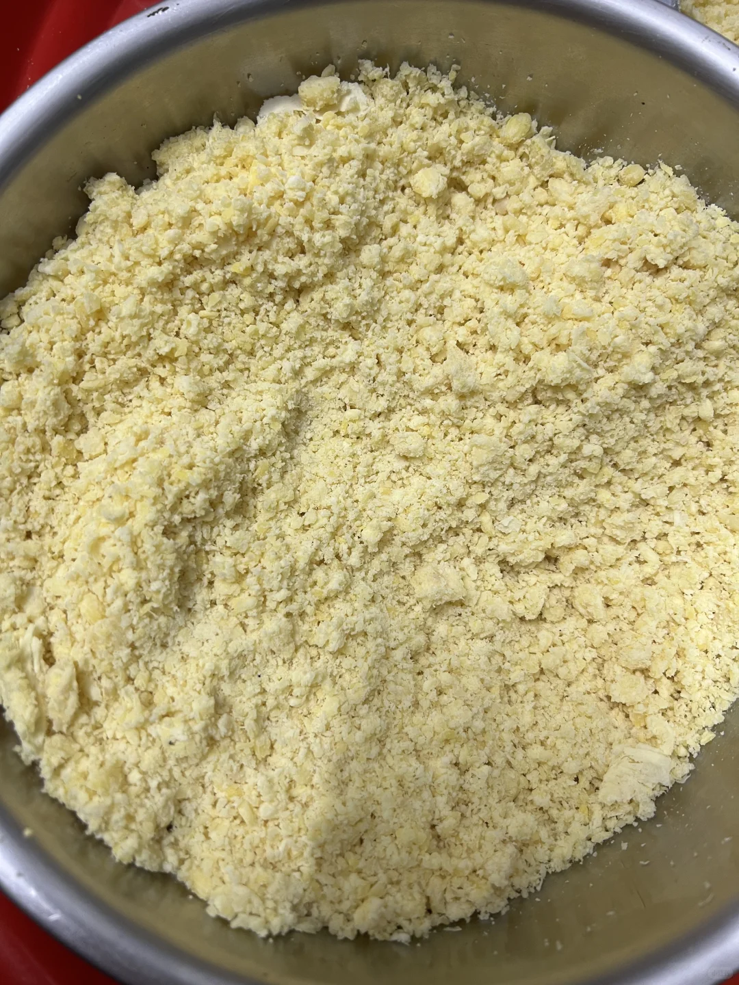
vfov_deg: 67.3
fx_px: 740
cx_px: 370
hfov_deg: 53.1
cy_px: 492
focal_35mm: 26
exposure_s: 1/50
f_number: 1.5
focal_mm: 5.7
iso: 64
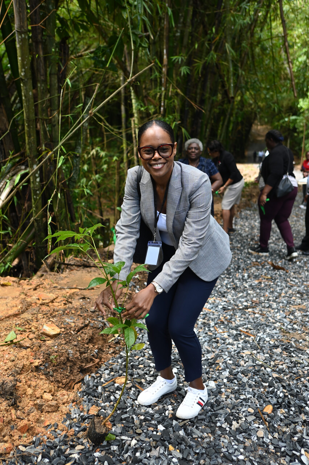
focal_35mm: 35
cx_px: 154
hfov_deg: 37.8
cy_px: 232
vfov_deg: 54.5
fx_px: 451
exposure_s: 1/320
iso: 250
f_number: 2.8
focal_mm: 35
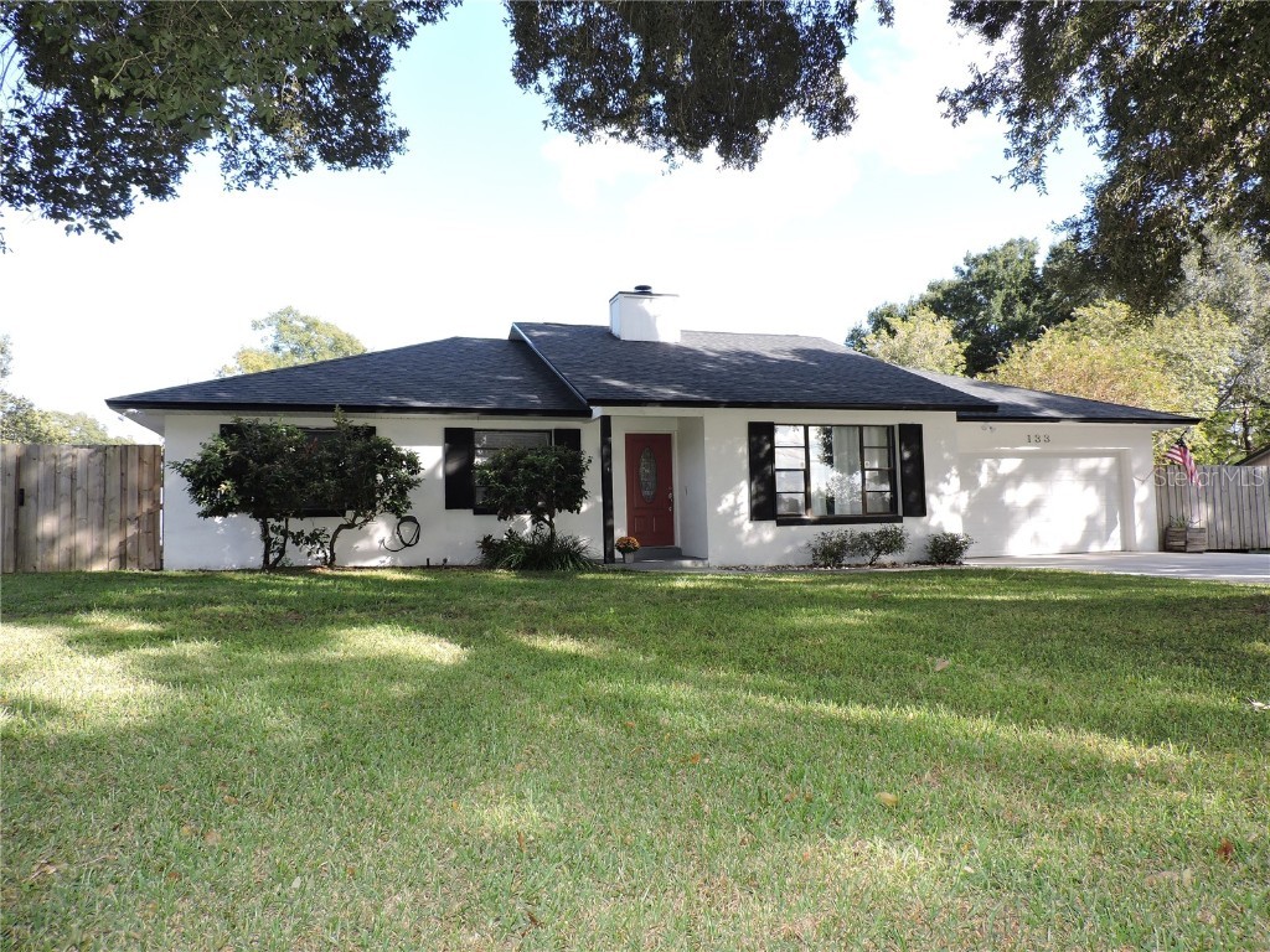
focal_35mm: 24
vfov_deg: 56.8
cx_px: 635
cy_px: 476
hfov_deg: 71.6
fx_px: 881
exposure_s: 1/400
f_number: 3
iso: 160
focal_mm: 4.3
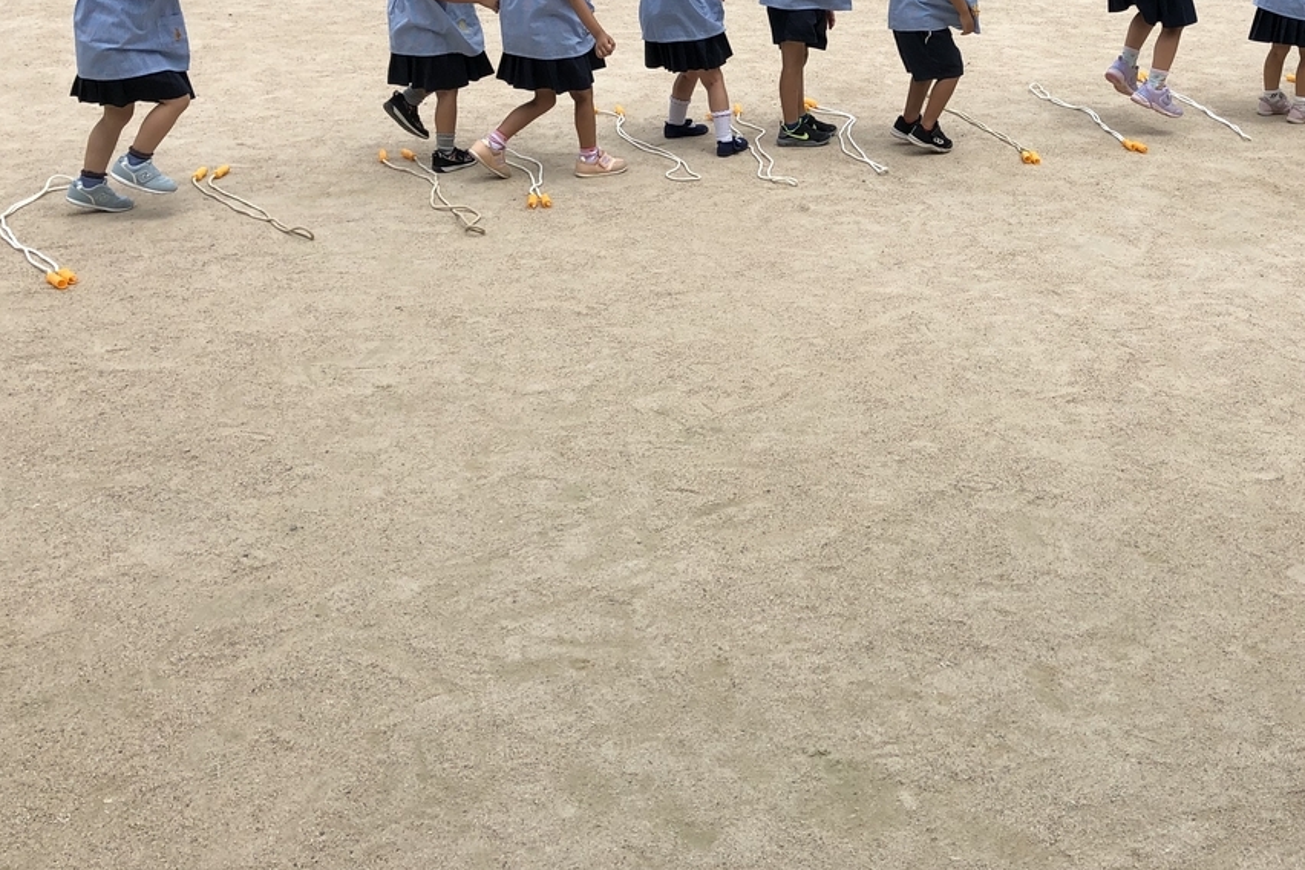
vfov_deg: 32.0
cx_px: 901
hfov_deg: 46.4
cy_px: 214
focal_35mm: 41
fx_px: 1486
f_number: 1.8
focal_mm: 3.99
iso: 20
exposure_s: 1/3436
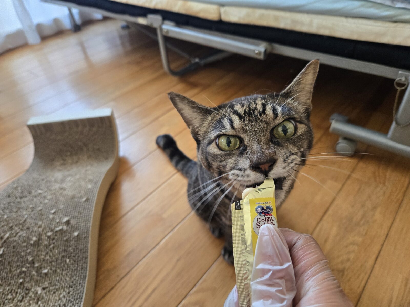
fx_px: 272
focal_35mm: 23
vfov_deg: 58.9
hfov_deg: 73.9
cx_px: 205
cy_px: 154
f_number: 1.8
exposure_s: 1/120
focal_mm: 5.4
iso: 320
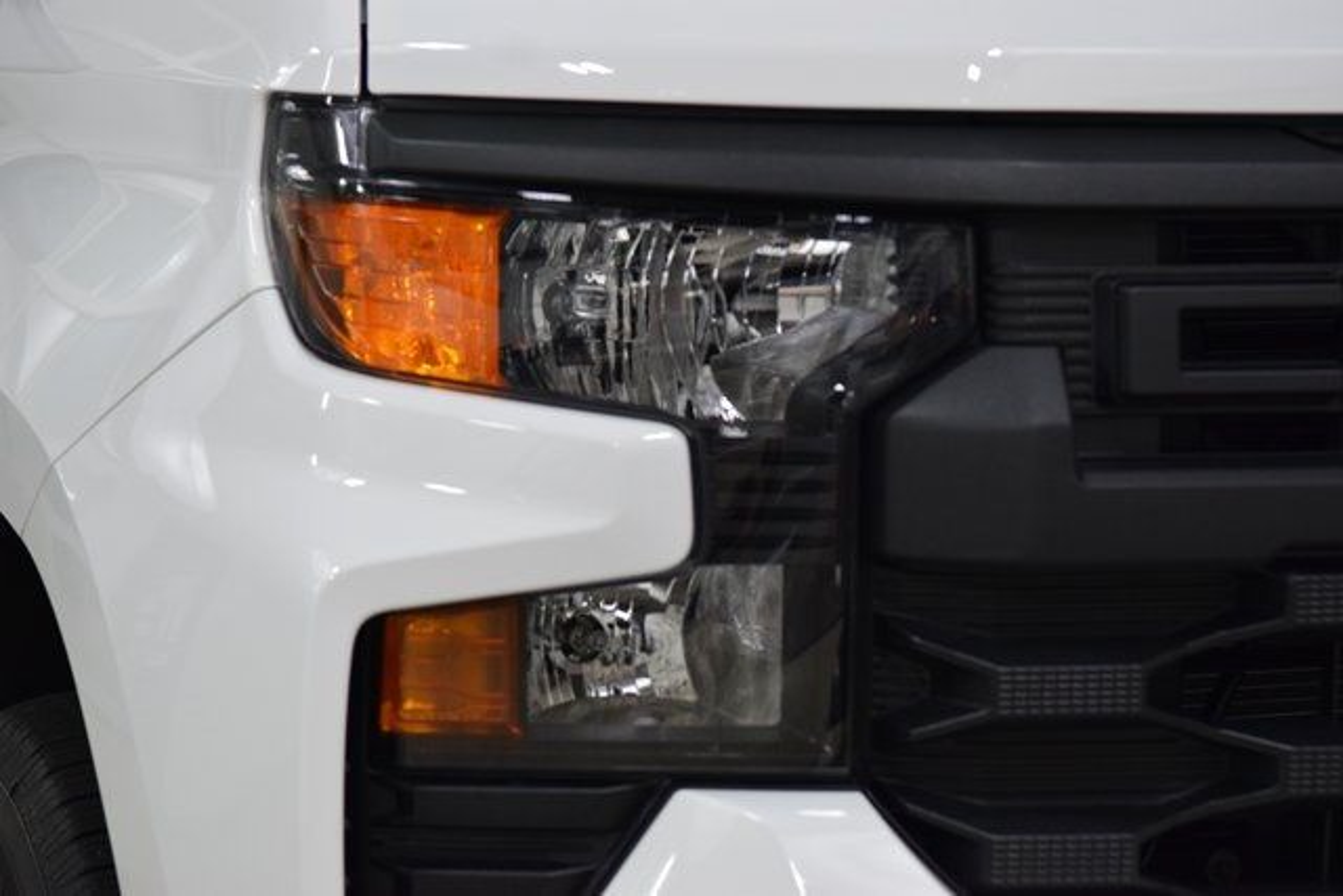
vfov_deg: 13.0
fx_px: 3918
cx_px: 672
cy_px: 448
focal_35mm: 105
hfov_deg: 19.5
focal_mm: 70
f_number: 5
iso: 1600
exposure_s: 1/125
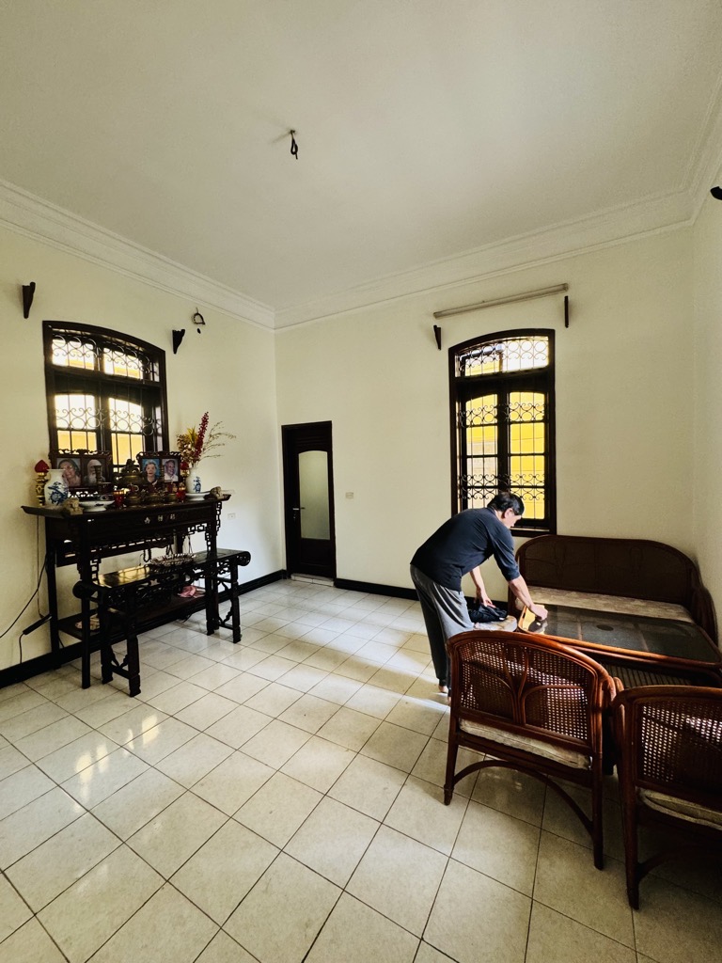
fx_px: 389
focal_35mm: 14
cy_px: 482
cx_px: 361
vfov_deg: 102.1
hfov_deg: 85.7
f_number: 2.2
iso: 200
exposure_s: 1/50
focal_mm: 2.22
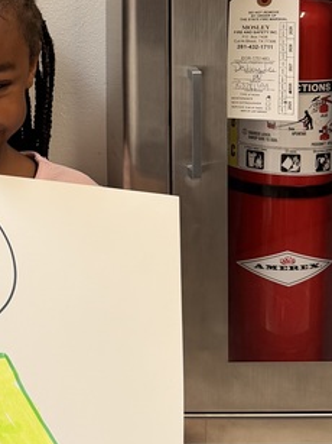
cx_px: -75
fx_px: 1024
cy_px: 32
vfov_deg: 23.7
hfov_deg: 17.5
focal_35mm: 80
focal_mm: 6.76
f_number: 1.78
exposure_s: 1/121
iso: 100
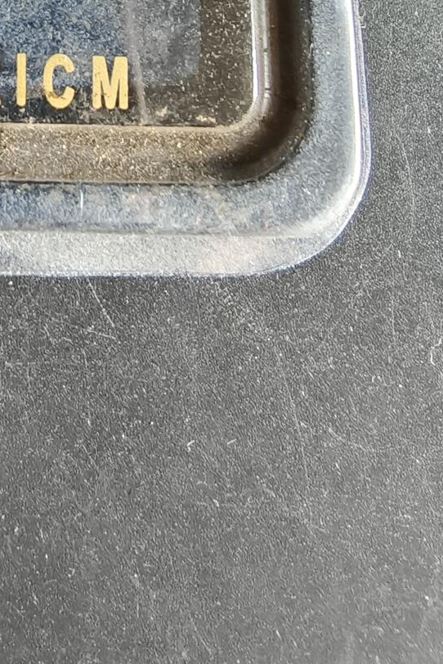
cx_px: 60
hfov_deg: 24.9
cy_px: 2
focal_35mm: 53
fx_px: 977
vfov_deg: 34.2
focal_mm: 2.32
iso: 2000
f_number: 2
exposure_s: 1/22.7
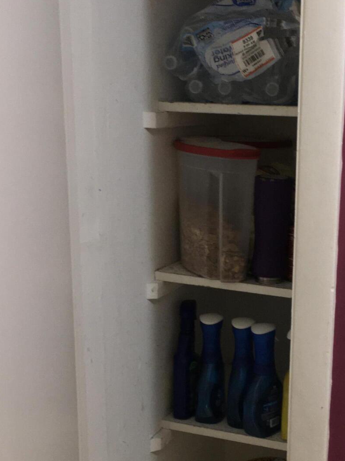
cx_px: 269
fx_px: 731
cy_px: 285
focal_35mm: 55
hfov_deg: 26.1
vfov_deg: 34.8
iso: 64
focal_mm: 4.15
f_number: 2.2
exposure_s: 1/33
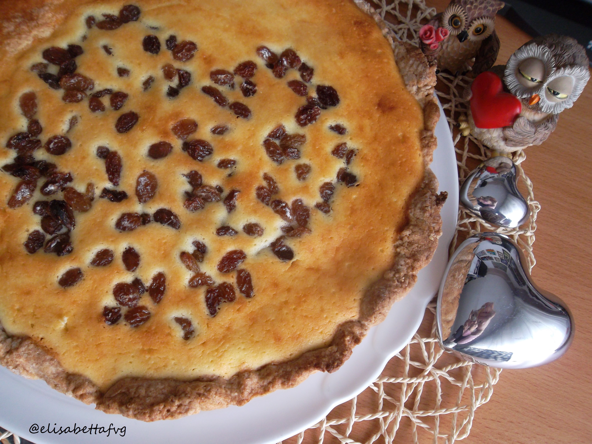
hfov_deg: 65.3
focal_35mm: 27
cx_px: 296
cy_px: 222
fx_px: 462
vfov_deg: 51.4
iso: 150
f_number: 3.5
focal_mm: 4.9
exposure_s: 1/45
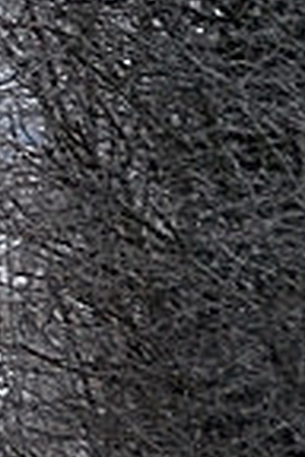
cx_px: -1201
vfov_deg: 2.0
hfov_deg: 1.3
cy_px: -301
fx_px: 12854
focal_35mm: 1012
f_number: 5.3
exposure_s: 1/125
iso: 250
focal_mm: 95
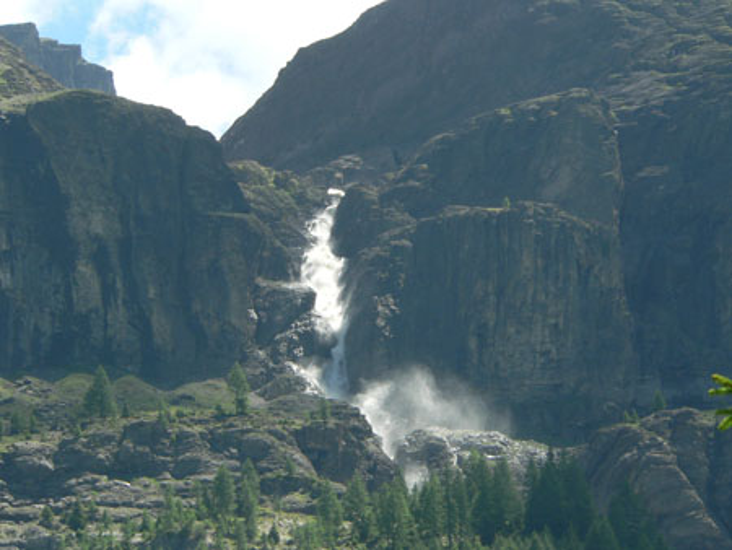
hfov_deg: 9.0
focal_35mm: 219
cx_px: 366
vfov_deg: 6.8
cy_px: 275
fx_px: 4634
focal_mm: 36.4
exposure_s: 1/160
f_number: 8
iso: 100
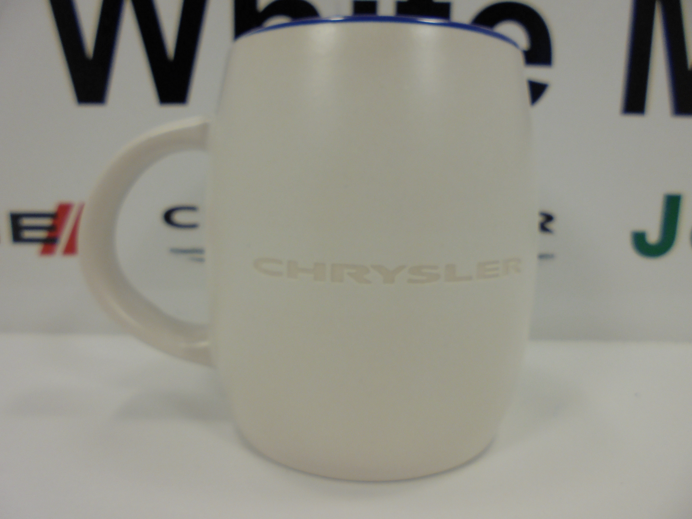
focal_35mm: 26
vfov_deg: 53.1
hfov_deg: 67.3
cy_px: 260
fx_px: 520
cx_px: 346
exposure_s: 1/200
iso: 100
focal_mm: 4.6
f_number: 3.5
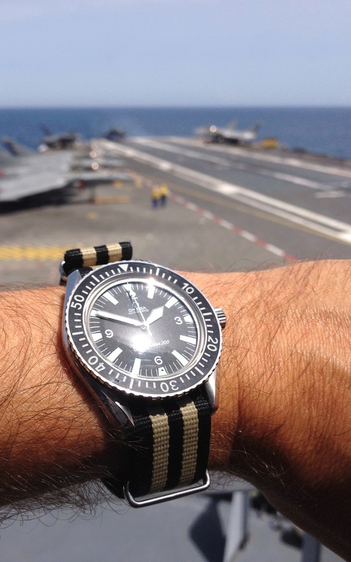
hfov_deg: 33.5
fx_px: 582
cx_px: 146
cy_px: 278
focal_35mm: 38
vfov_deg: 51.5
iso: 50
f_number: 2.4
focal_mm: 4.28
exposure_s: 1/2208
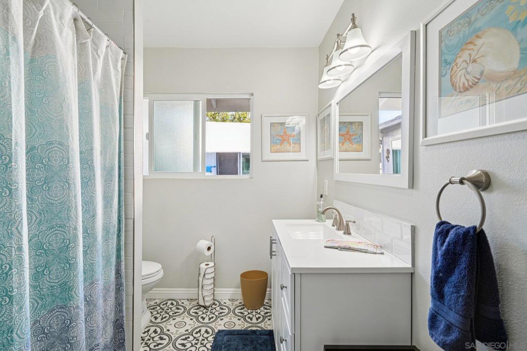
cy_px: 176
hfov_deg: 96.8
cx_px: 264
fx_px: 234
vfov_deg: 73.7
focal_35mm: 16
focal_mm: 16
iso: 400
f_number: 8
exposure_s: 1/30
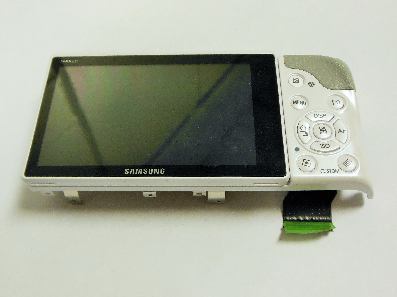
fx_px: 333
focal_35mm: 29
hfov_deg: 61.7
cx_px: 198
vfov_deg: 48.2
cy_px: 148
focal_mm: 5.2
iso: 250
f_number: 3.3
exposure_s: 1/30
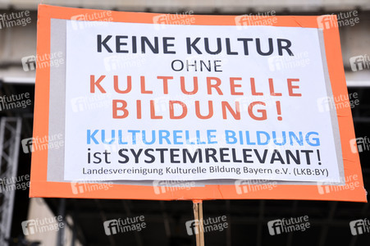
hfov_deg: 23.7
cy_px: 123
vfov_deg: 15.9
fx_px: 883
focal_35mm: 86
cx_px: 185
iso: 200
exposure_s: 1/160
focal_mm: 86
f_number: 9
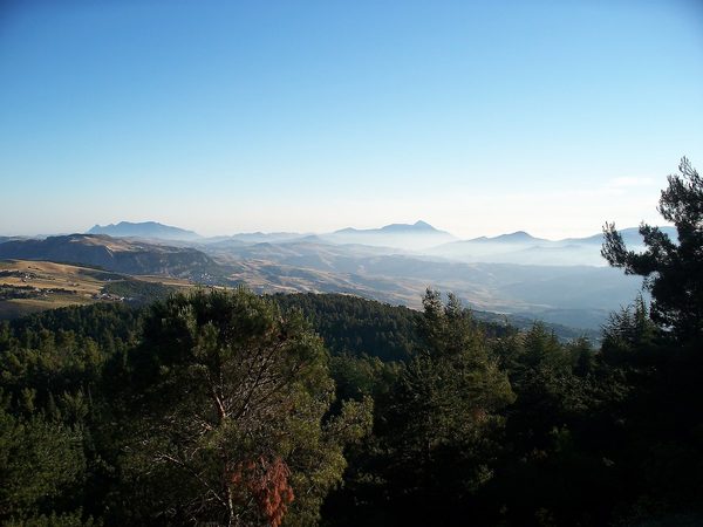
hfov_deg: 51.4
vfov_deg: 39.7
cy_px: 264
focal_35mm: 36
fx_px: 731
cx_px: 352
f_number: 2.8
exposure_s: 1/640
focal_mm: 7.54
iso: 64
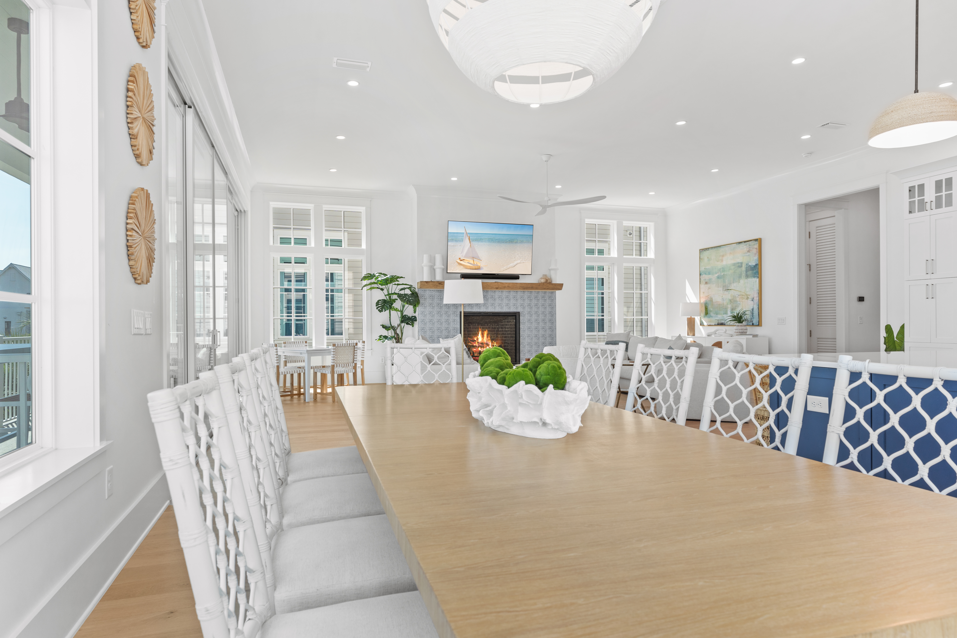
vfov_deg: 59.5
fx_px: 558
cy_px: 319
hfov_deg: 81.2
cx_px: 478
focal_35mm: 21
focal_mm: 21
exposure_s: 1/20
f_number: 8
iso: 200
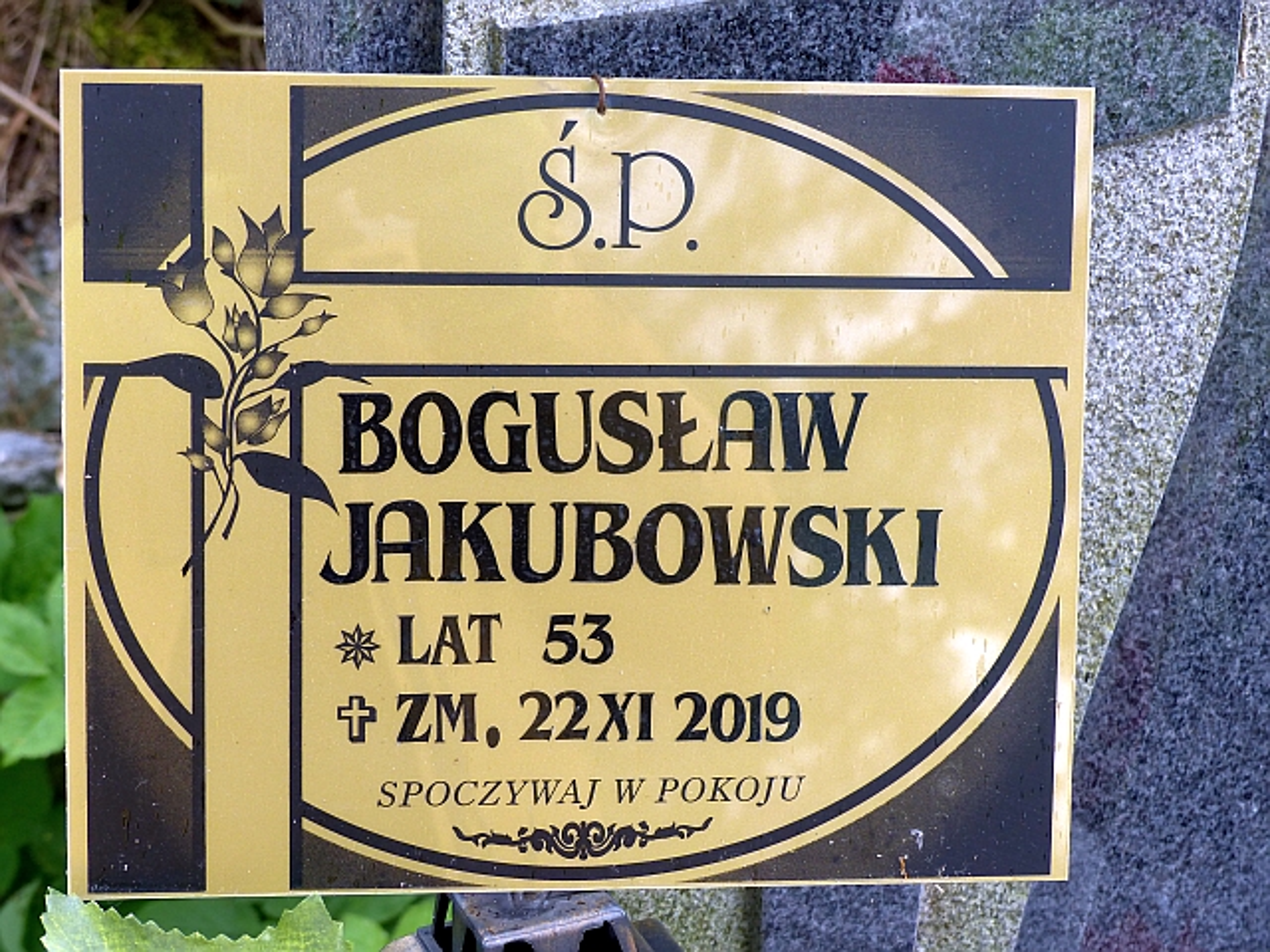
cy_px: 476
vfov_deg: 20.4
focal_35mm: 72
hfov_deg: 27.0
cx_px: 635
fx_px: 2642
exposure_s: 1/125
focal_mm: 13
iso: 100
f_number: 3.2
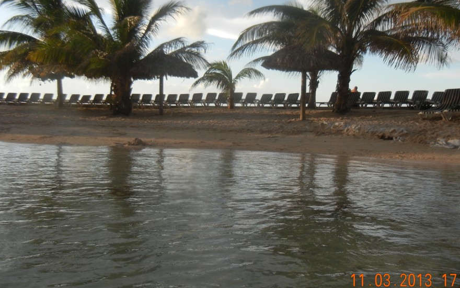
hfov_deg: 52.7
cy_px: 121
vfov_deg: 34.4
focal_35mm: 37
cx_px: 247
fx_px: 464
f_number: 3.5
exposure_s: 1/522
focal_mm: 5.4
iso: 160
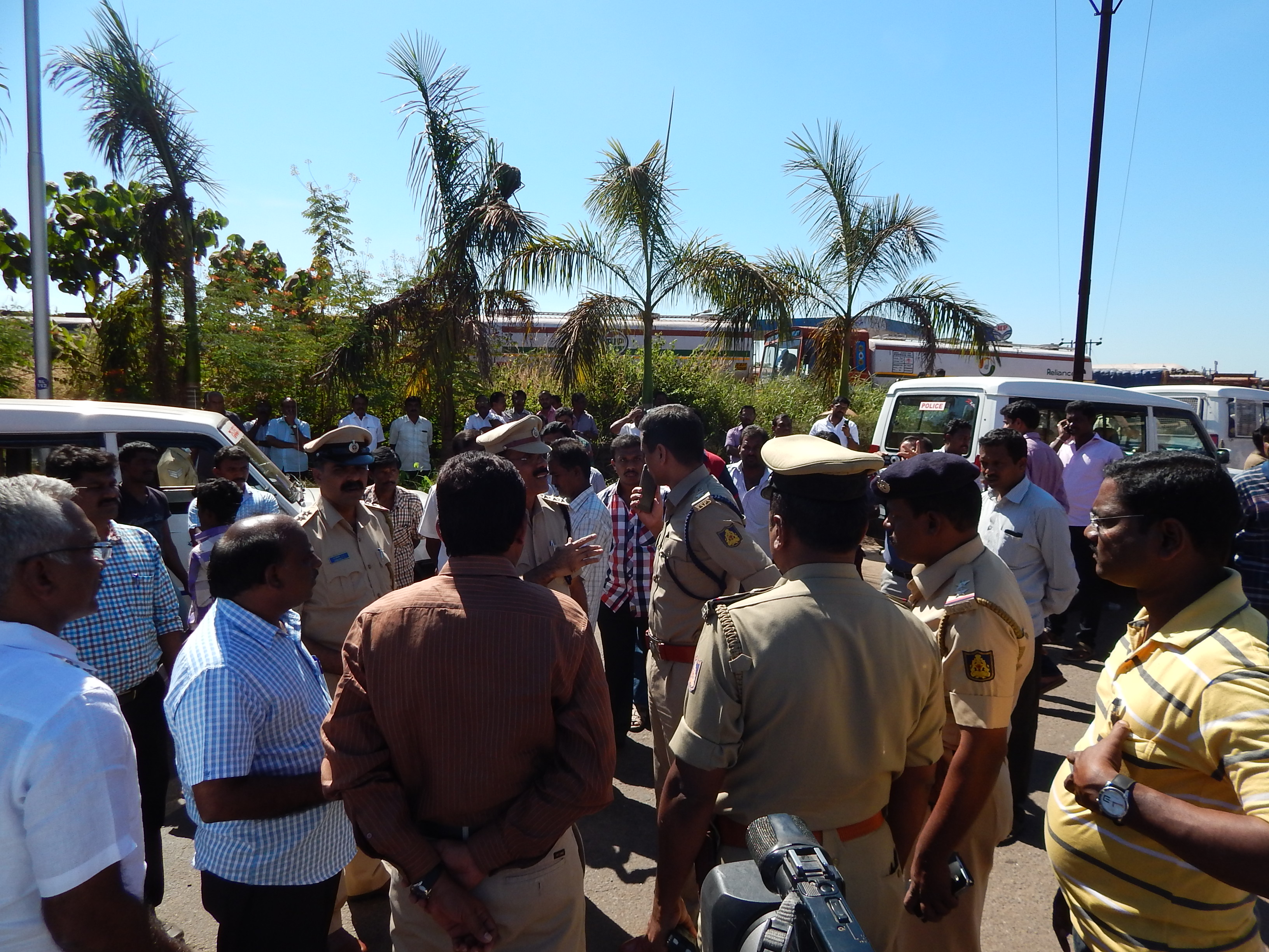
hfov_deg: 73.9
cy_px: 476
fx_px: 843
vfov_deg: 58.9
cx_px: 634
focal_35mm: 23
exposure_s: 1/1250
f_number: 3
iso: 125
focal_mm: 4
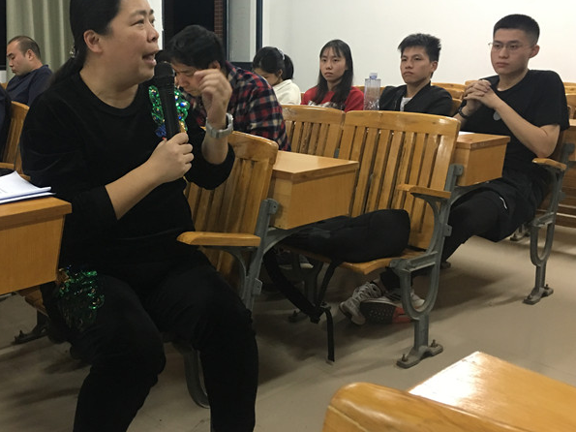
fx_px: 649
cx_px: 222
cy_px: 165
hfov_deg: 47.5
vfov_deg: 36.6
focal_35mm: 39
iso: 100
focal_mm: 4.15
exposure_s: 1/17
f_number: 2.2
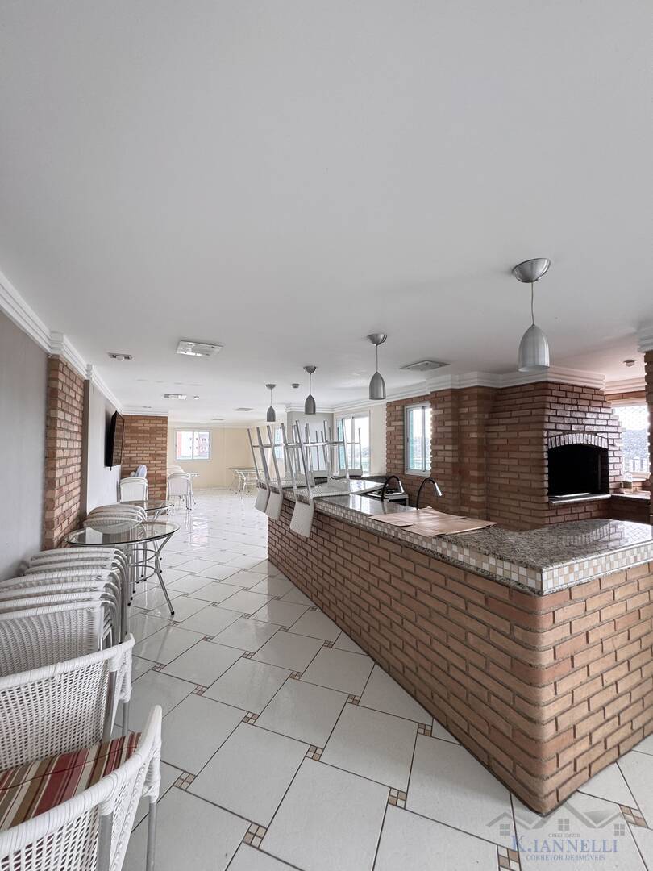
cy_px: 436
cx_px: 326
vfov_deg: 102.1
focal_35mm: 14
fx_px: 352
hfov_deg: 85.7
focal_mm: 2.22
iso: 125
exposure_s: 1/99
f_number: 2.2
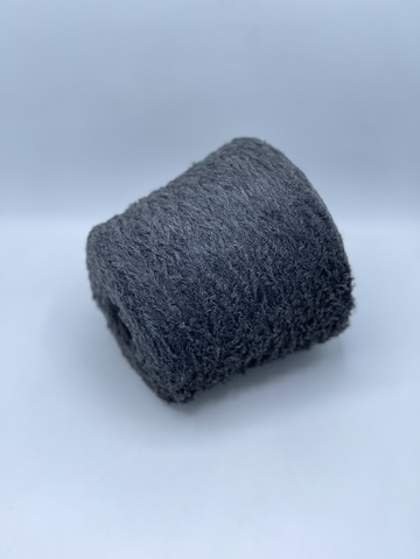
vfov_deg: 30.3
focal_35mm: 64
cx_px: 210
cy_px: 280
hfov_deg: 22.9
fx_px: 1035
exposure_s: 1/111
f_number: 2.2
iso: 20
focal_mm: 7.5
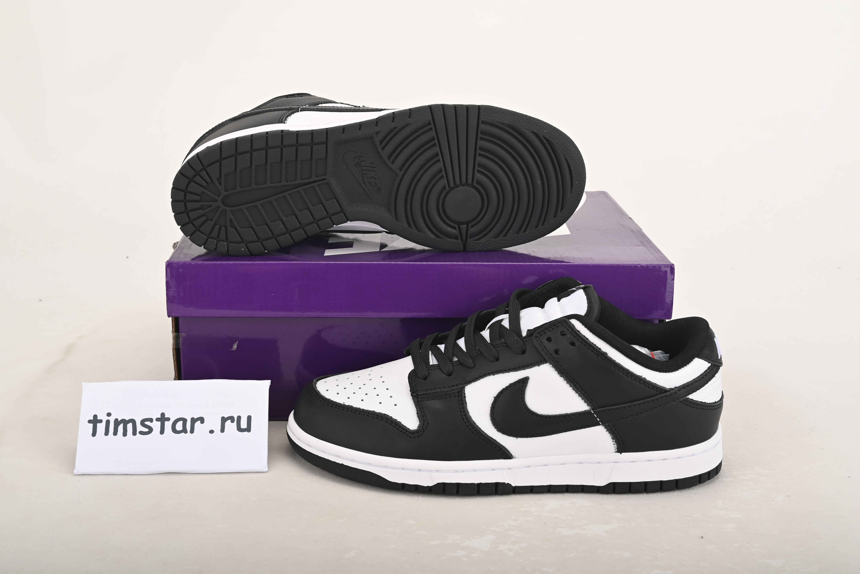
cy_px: 287
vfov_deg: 29.3
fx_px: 1099
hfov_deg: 42.7
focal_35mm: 46
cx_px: 430
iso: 100
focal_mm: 46
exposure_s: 1/200
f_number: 11
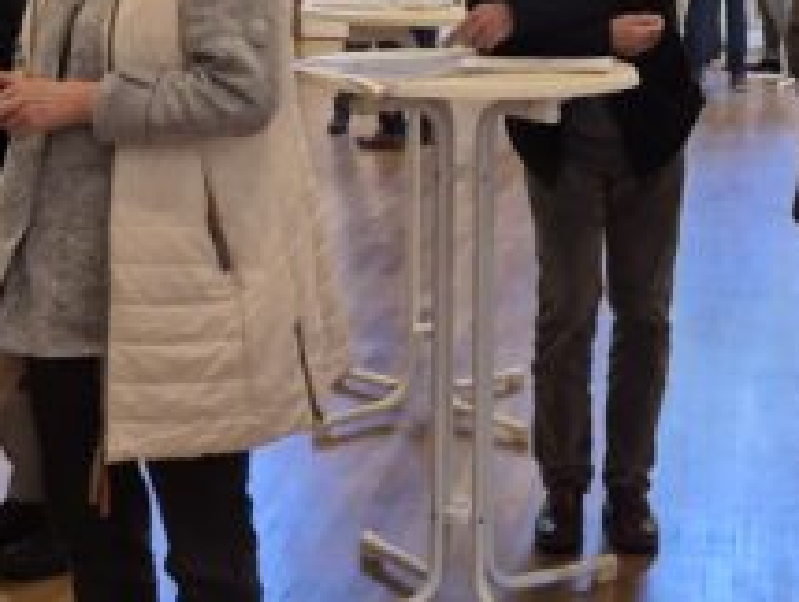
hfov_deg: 23.8
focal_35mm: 82
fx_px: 1896
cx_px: 468
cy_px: -100
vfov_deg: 17.3
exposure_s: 1/100
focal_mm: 5.4
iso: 250
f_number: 1.8
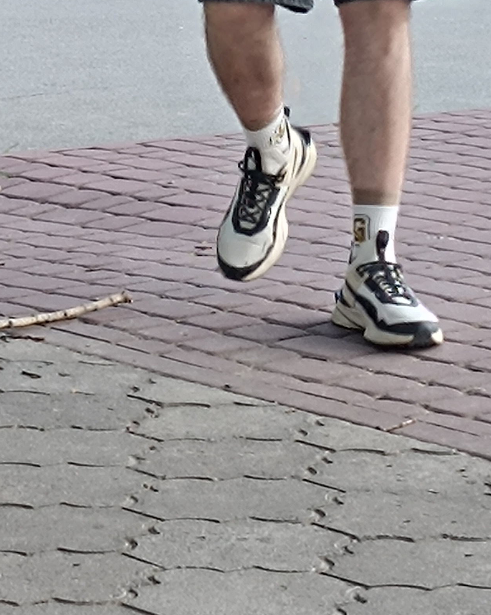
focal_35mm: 61
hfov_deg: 25.0
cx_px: 283
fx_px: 1108
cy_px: -181
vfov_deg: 26.4
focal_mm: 5.59
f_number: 1.88
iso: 82
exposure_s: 1/101
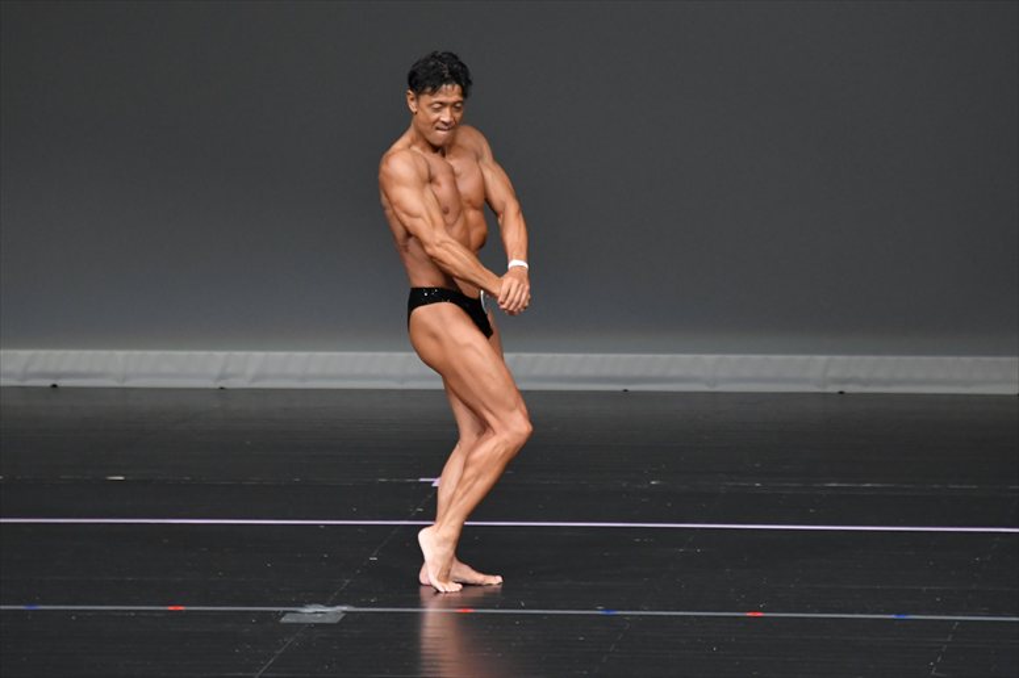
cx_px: 510
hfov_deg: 6.0
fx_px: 9761
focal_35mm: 345
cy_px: 339
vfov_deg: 4.0
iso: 4000
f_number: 5.6
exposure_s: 1/400
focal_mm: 230
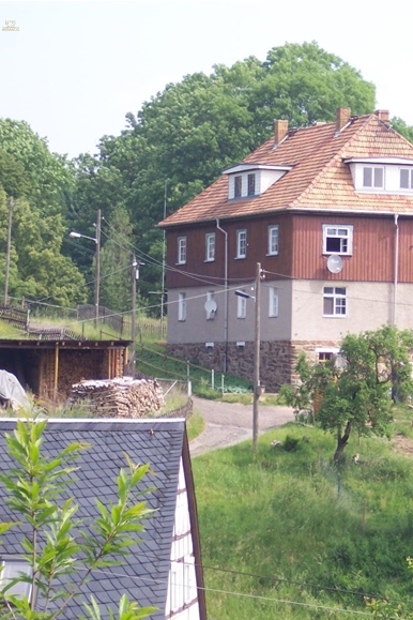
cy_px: 320
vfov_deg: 12.5
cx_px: 409
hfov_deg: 8.3
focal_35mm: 164
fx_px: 2822
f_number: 4.8
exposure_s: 1/250
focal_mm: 24
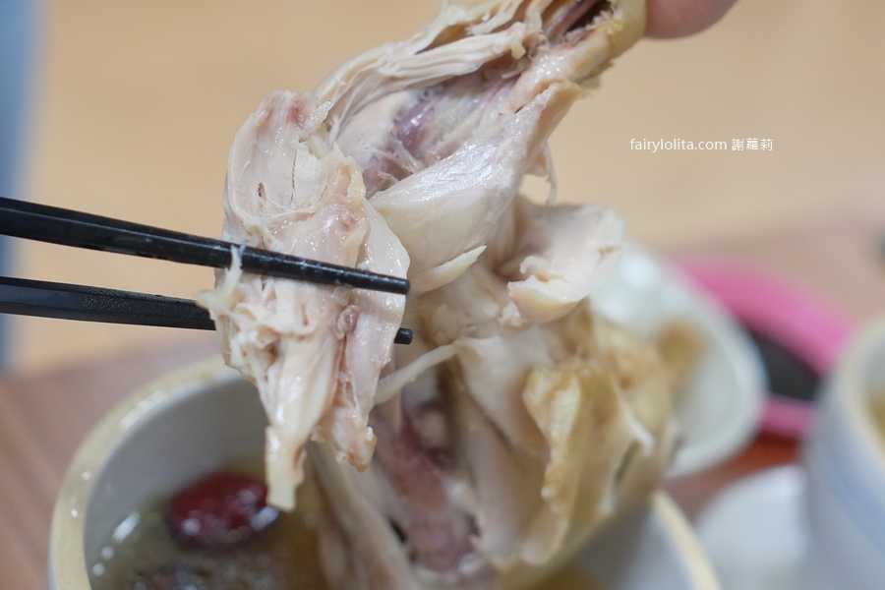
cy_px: 295
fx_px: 860
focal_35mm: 35
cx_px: 442
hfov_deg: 54.4
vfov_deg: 37.9
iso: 1000
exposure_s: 1/140
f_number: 2.5
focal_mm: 23
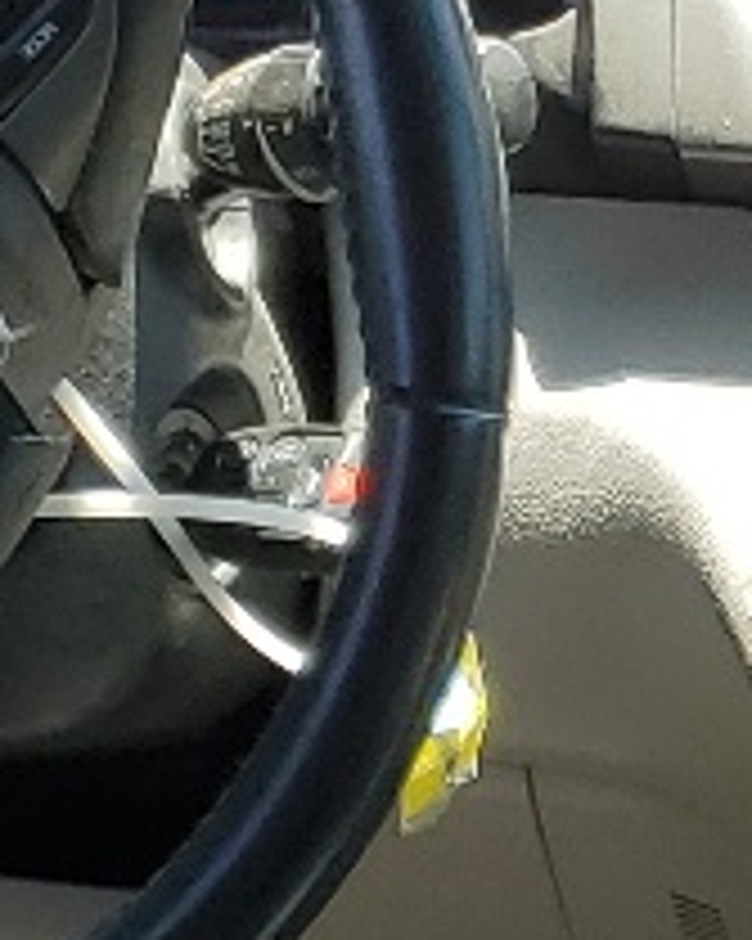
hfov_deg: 7.6
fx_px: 5401
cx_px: 1549
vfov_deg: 9.3
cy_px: 1934
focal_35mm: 194
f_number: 1.5
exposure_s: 1/435
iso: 50
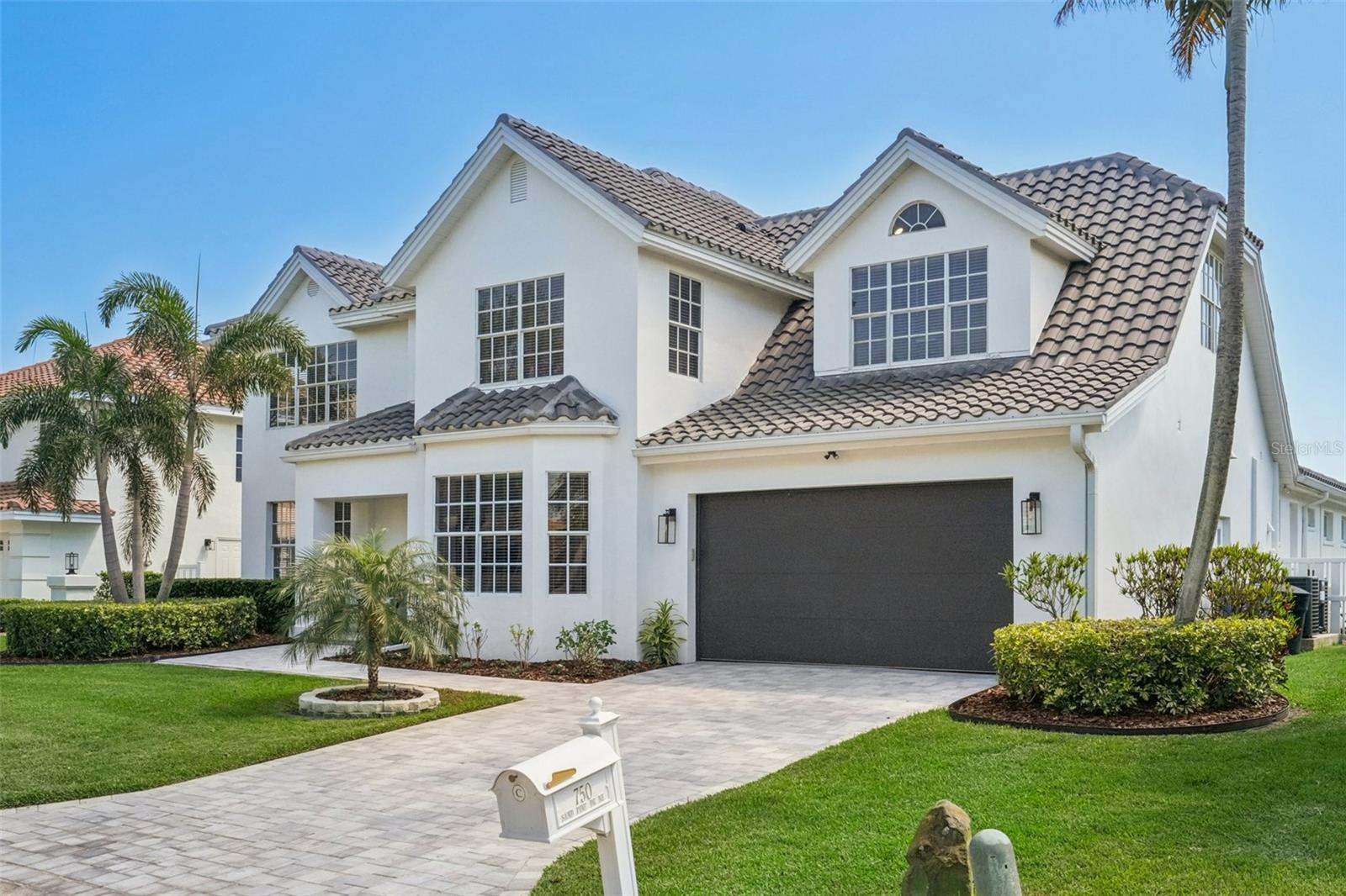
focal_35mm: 33
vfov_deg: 40.0
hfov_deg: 57.2
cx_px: 673
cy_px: 448
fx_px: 1233
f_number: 8
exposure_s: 1/1600
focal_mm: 22
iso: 640
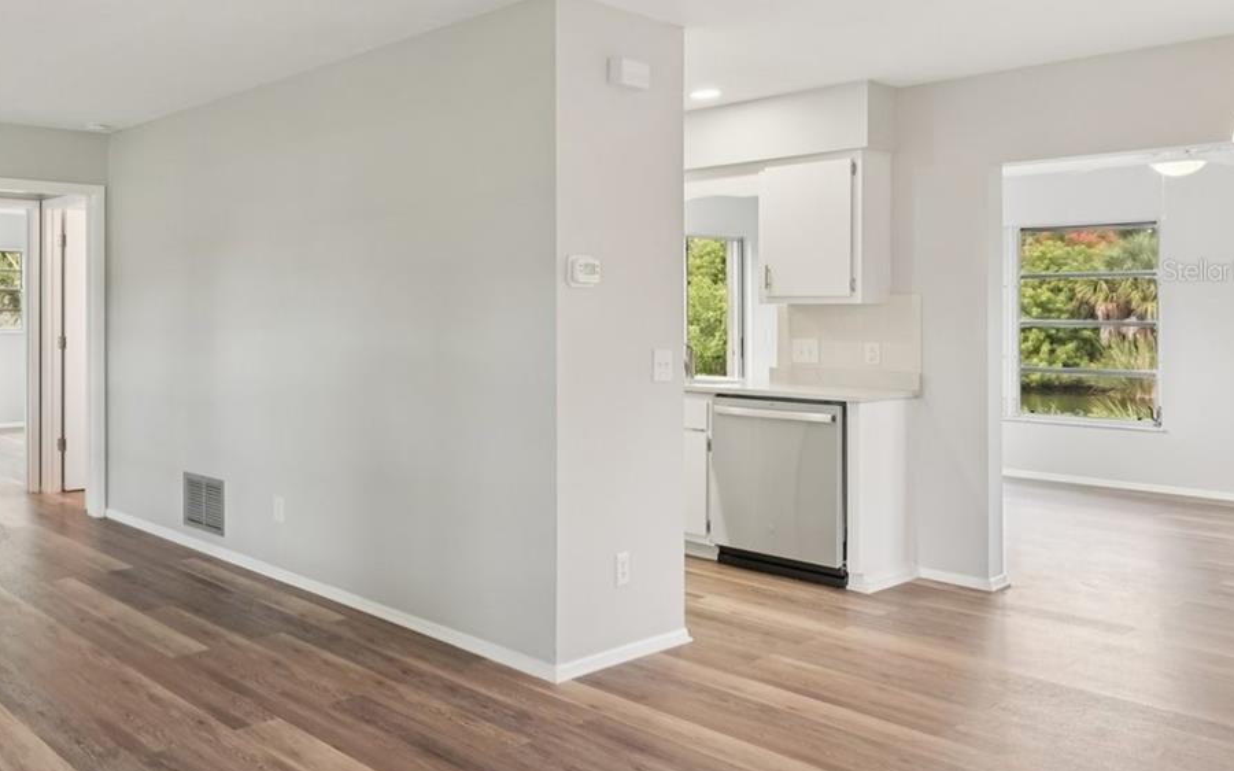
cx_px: 188
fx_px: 975
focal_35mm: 29
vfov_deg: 42.7
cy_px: 270
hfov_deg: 57.9
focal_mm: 16
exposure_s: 1/15
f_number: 8
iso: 400
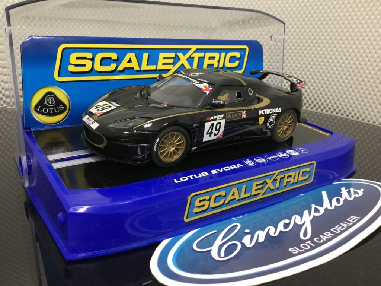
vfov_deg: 45.4
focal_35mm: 31
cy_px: 143
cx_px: 190
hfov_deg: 58.4
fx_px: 341
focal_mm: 3.3
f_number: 2.4
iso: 200
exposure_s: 1/24
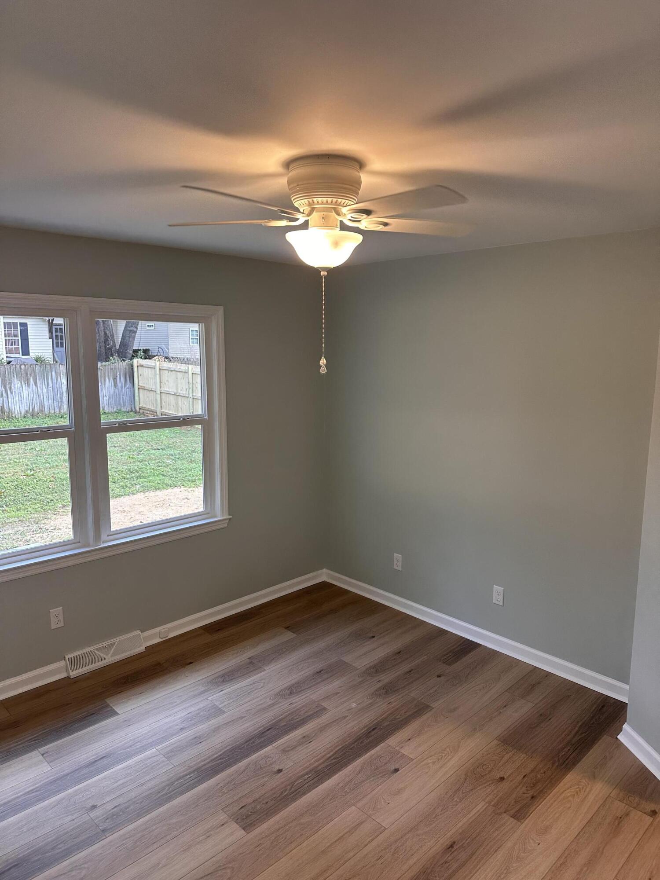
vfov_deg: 71.6
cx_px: 330
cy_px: 440
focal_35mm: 24
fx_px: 610
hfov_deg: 56.8
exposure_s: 1/120
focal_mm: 6.86
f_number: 1.78
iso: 160
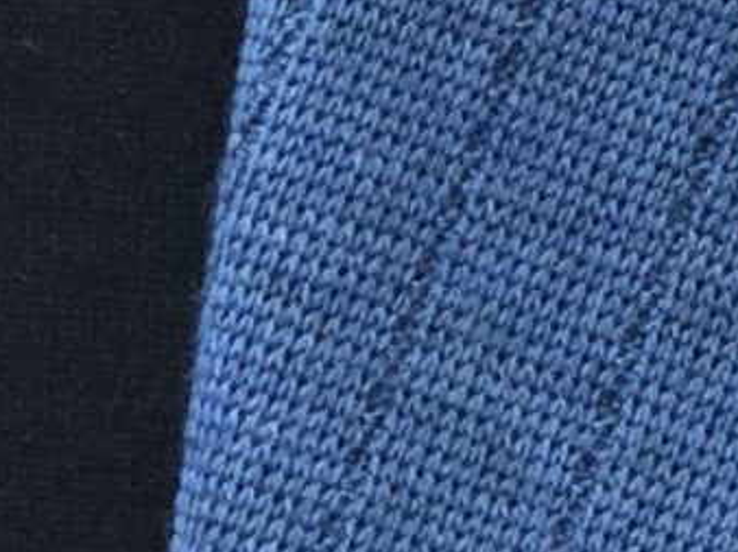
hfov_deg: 4.5
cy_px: -286
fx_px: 9204
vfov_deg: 3.4
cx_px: 1493
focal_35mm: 432
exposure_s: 1/145
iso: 20
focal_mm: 6.6
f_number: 2.8
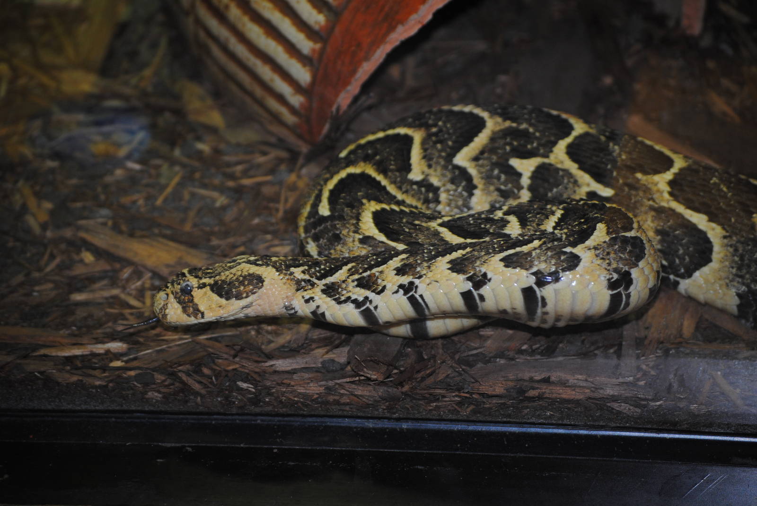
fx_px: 2368
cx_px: 378
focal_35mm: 112
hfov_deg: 18.2
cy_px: 253
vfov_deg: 12.2
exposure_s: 1/60
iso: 200
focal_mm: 75
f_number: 4.2
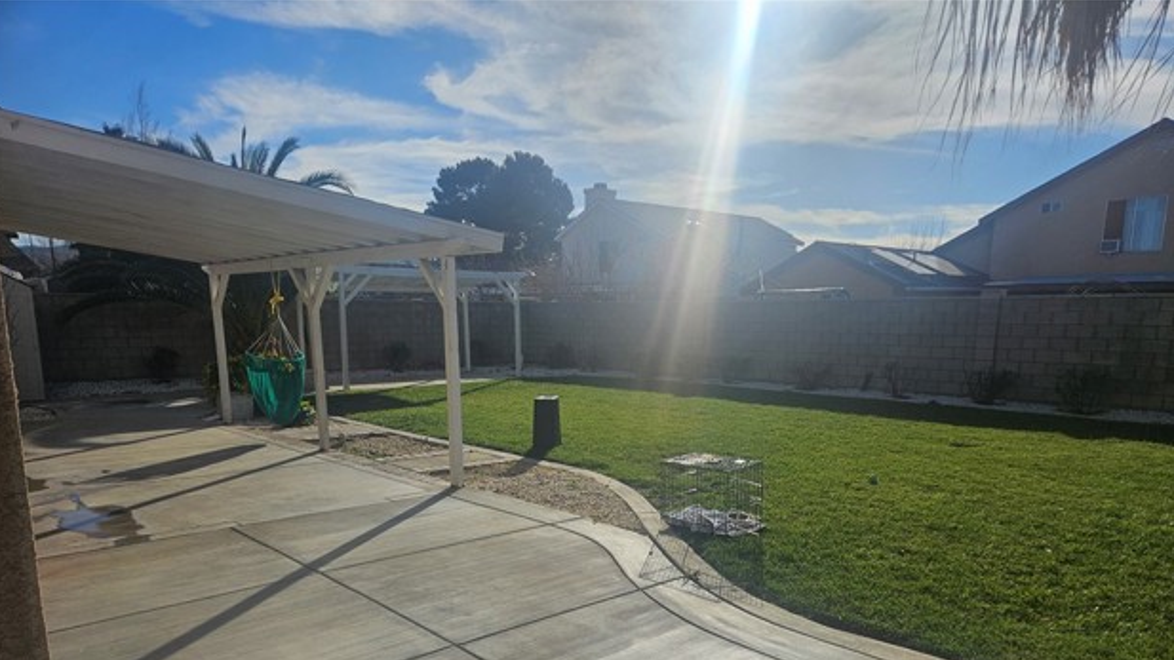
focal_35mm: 26
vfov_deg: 43.6
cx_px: 597
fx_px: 809
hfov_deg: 71.9
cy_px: 455
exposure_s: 1/4781
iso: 25
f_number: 1.8
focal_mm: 5.4
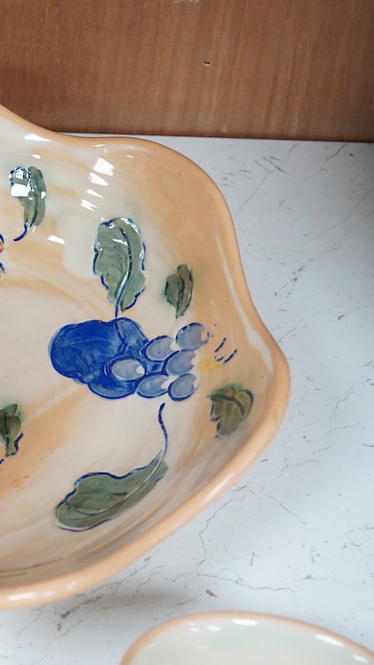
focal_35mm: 71
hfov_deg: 16.4
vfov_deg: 29.8
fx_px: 1252
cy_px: 333
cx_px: -46
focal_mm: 30
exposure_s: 1/200
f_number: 7.1
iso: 3200
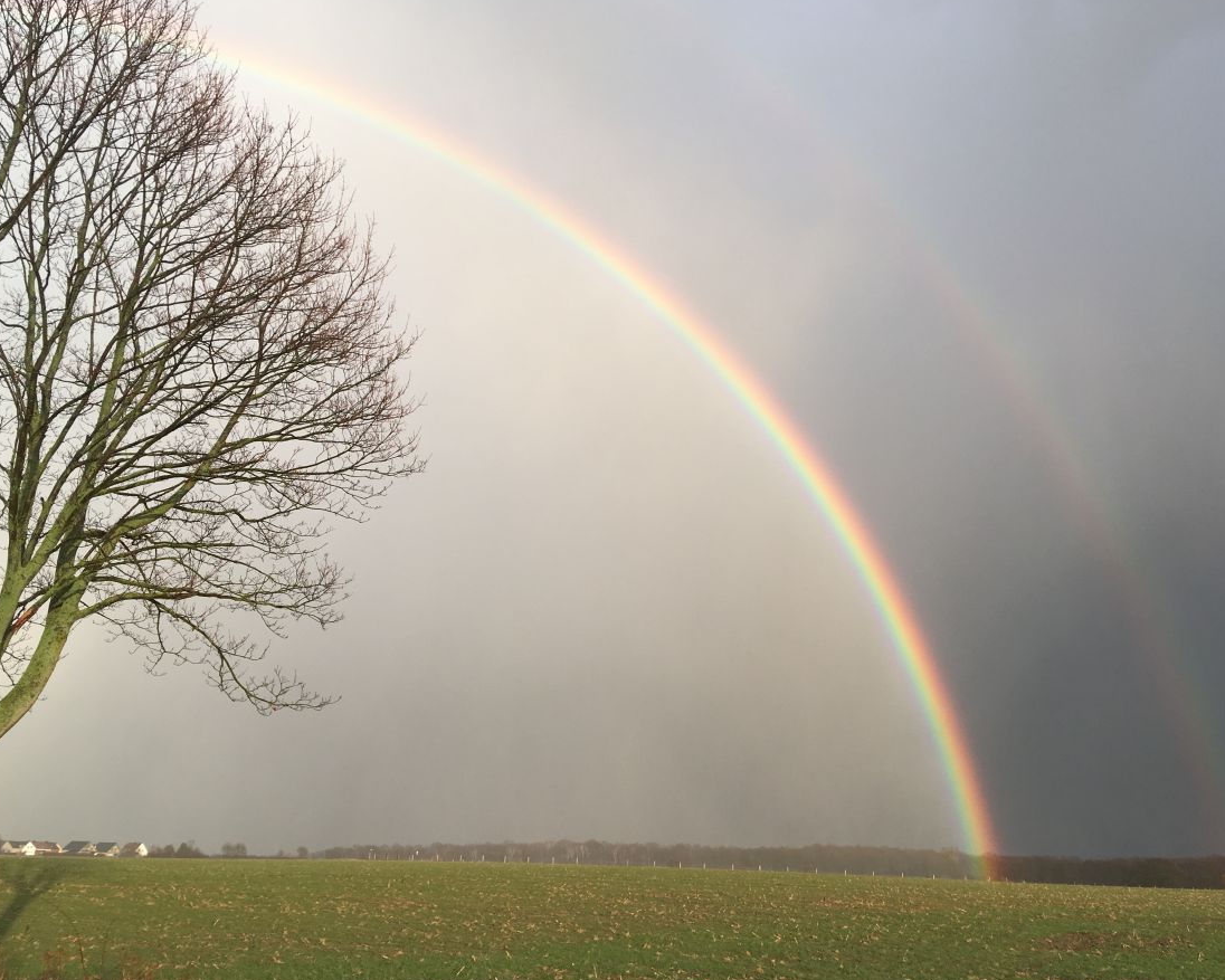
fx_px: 1124
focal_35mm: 31
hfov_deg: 57.2
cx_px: 611
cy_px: 488
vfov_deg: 47.1
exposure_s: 1/361
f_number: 2.2
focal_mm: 4.15
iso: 25
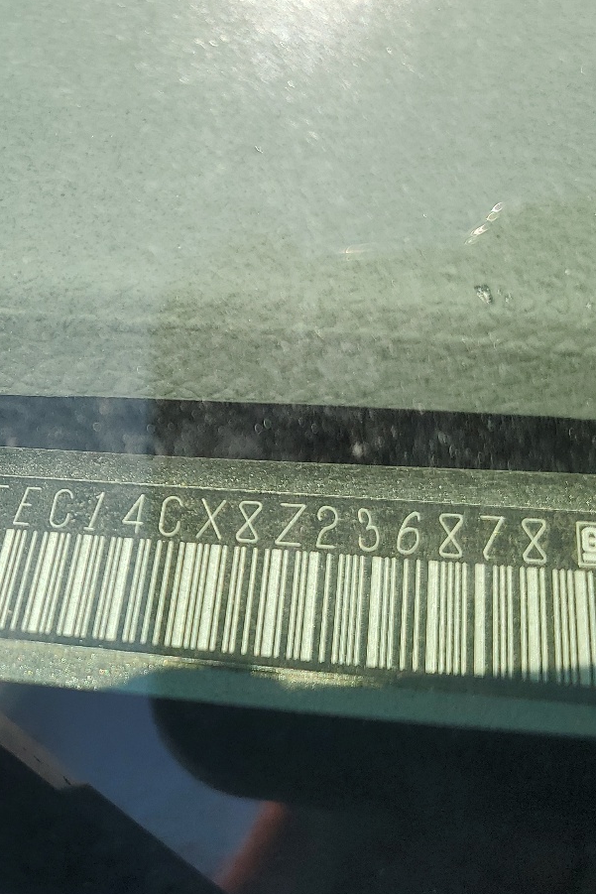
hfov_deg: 26.6
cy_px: 479
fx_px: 1191
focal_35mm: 48
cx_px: 6
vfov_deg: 41.1
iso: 50
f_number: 1.5
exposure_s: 1/2500
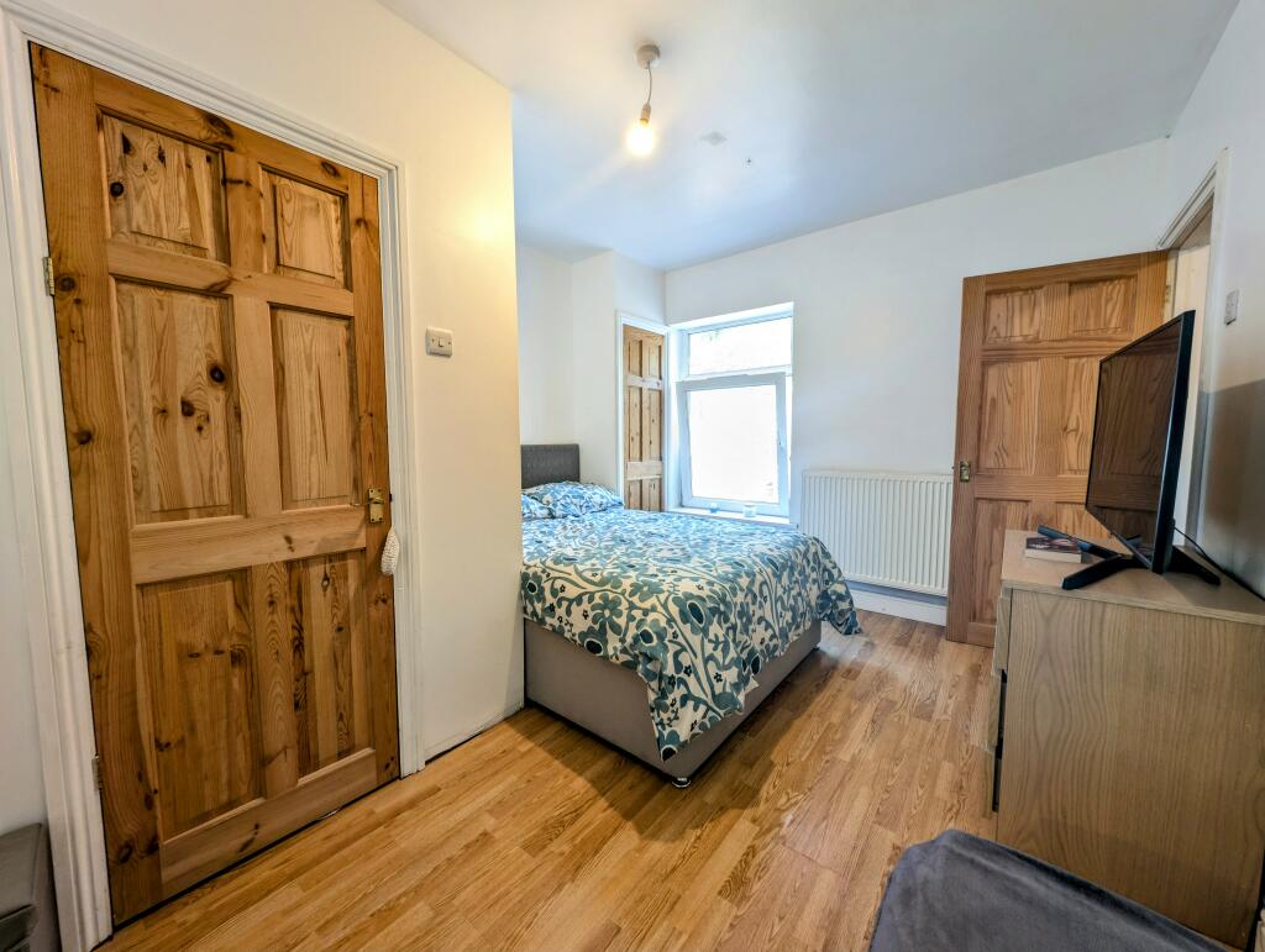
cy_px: 476
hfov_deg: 110.5
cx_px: 632
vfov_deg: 94.6
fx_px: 439
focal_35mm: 12
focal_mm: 2.23
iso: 61
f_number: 1.95
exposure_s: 1/15
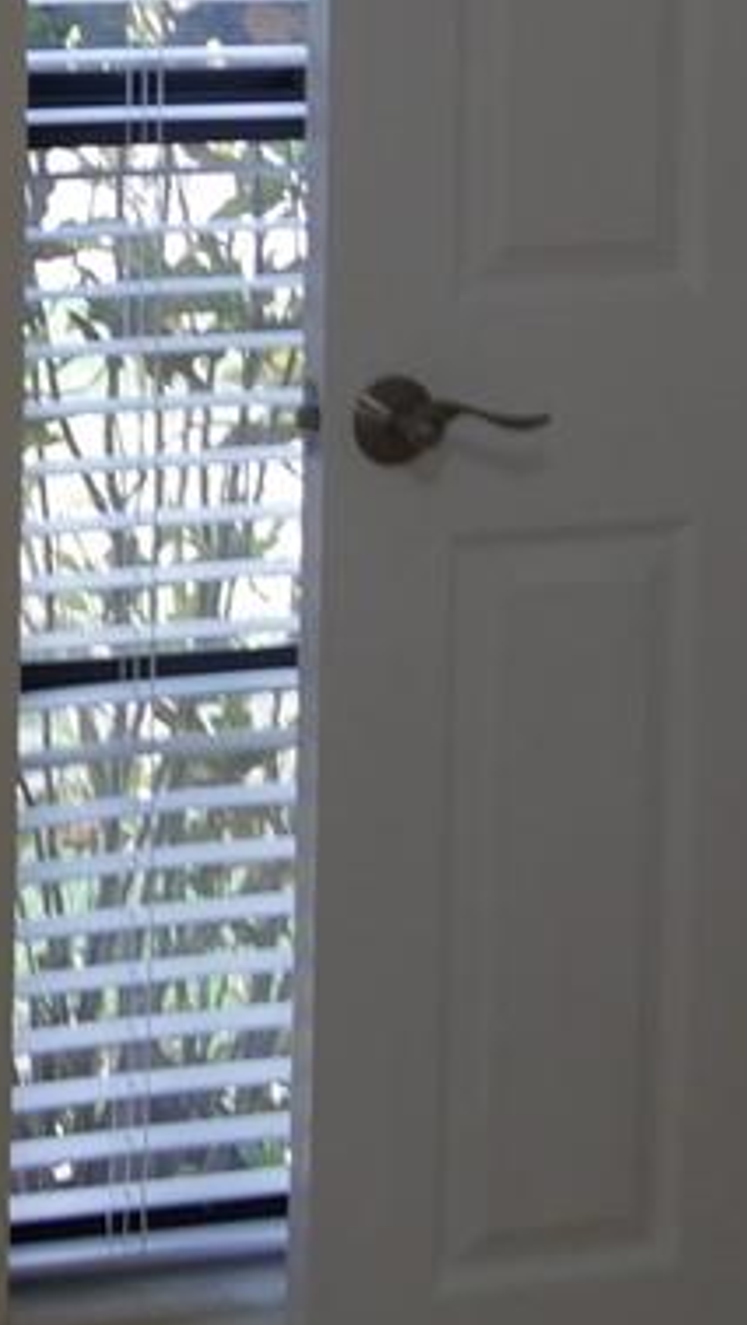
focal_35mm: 129
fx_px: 4536
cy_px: 133
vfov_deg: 16.4
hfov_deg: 9.0
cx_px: -580
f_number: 3.5
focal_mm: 14
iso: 200
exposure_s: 1/80
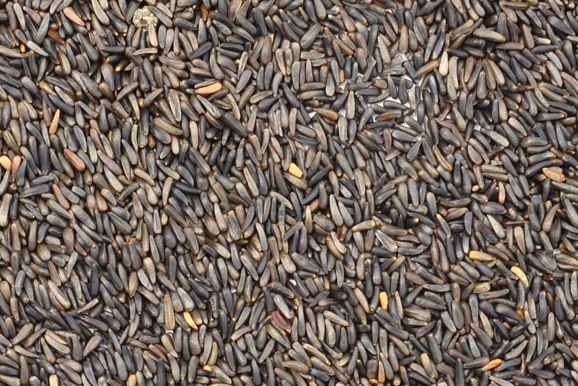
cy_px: 193
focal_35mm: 38
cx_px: 289
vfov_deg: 35.6
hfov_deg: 51.2
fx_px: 603
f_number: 7.1
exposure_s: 1/400
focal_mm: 25
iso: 125
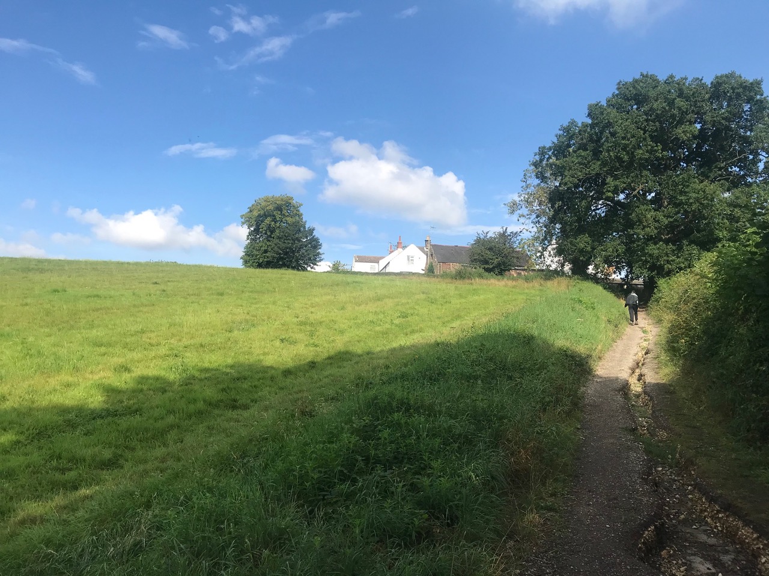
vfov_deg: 49.7
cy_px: 288
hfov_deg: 63.4
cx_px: 384
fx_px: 622
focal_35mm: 28
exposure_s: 1/2083
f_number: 1.8
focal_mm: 3.99
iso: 20
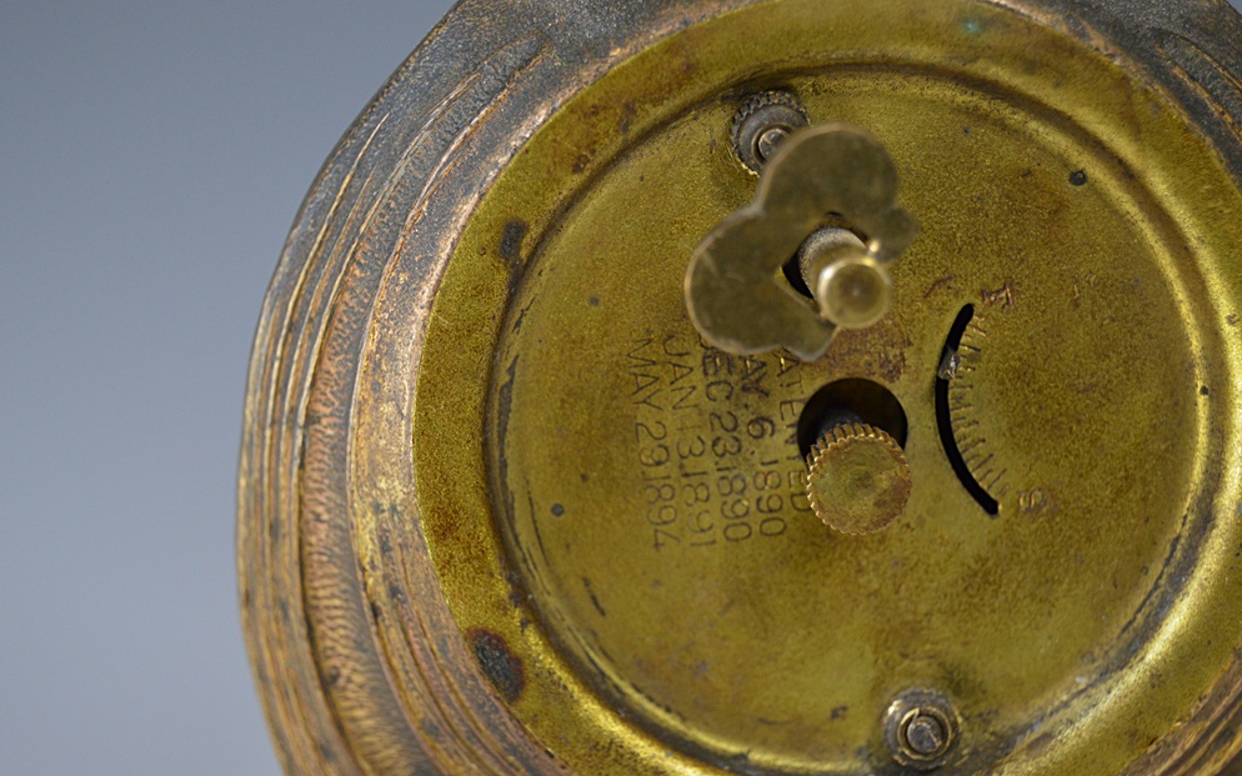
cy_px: 407
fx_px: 2860
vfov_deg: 15.4
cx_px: 622
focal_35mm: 85
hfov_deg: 24.5
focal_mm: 55
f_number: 5.6
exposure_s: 1/60
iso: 800
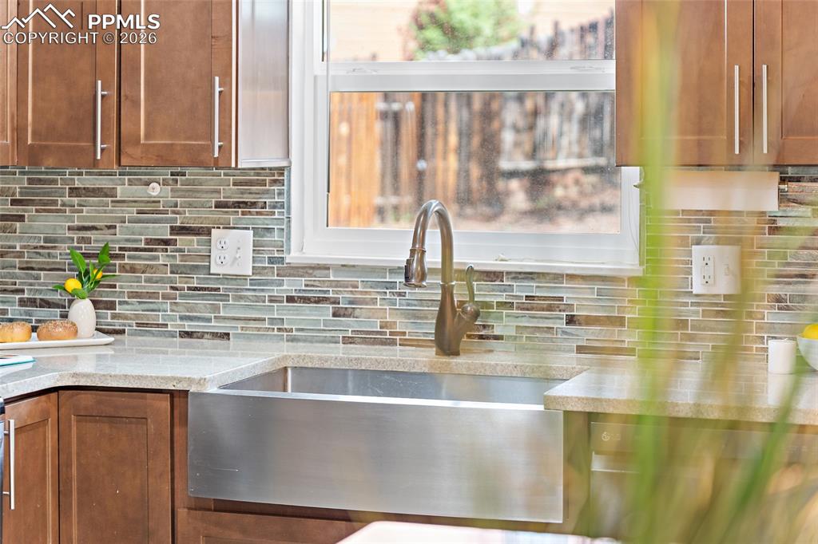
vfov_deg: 18.2
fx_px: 1704
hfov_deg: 27.0
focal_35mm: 75
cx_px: 409
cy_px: 272
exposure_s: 1/4
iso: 100
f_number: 2.8
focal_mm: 75
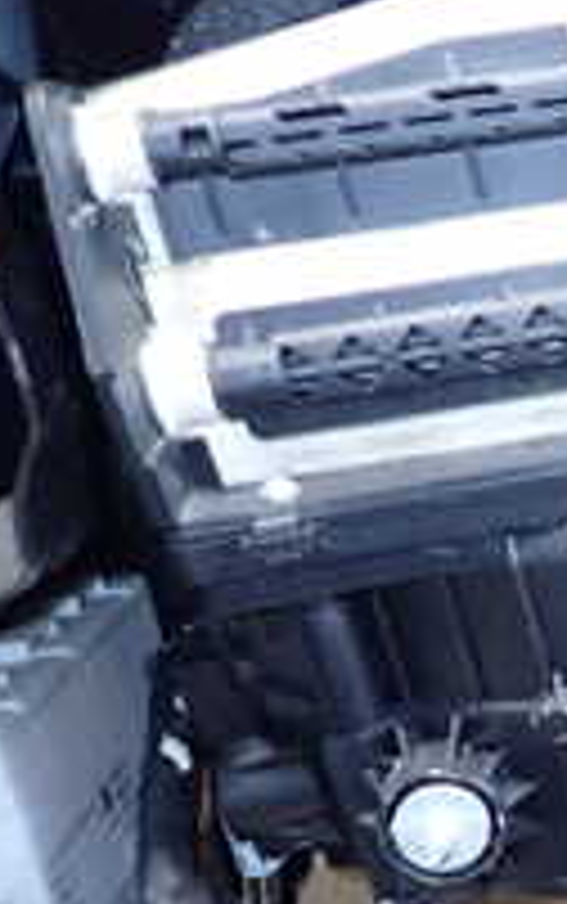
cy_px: 666
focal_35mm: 79
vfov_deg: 25.8
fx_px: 1949
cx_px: 1256
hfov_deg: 13.3
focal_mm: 4.5
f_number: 2
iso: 800
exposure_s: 1/20
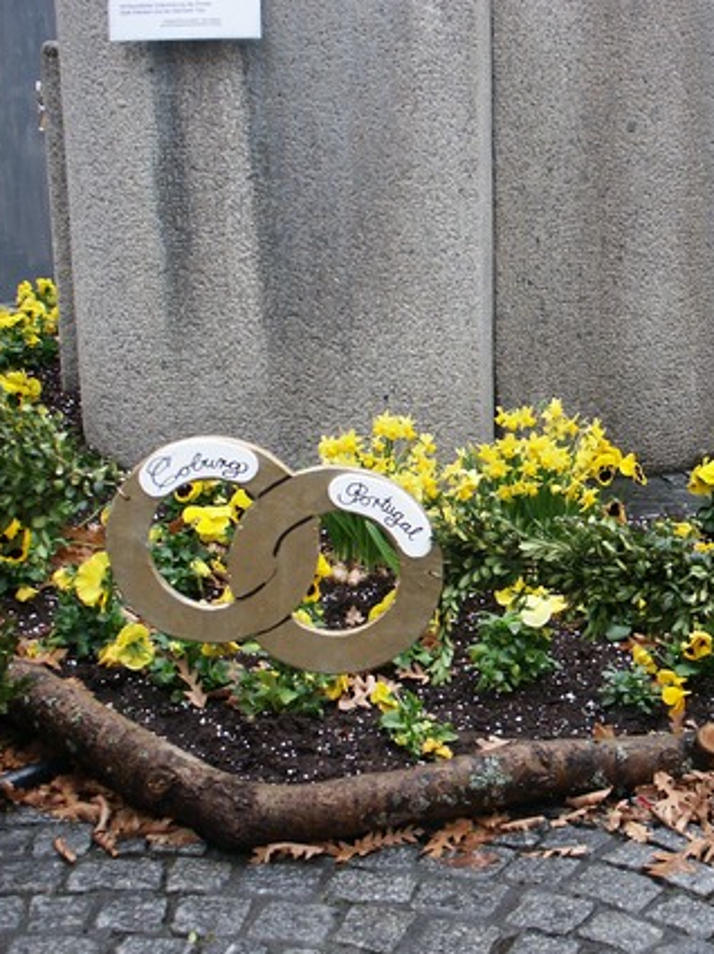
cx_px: 534
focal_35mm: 65
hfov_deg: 22.3
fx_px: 1790
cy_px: 501
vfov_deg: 29.8
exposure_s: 1/60
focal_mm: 12.03
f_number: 3.5
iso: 100
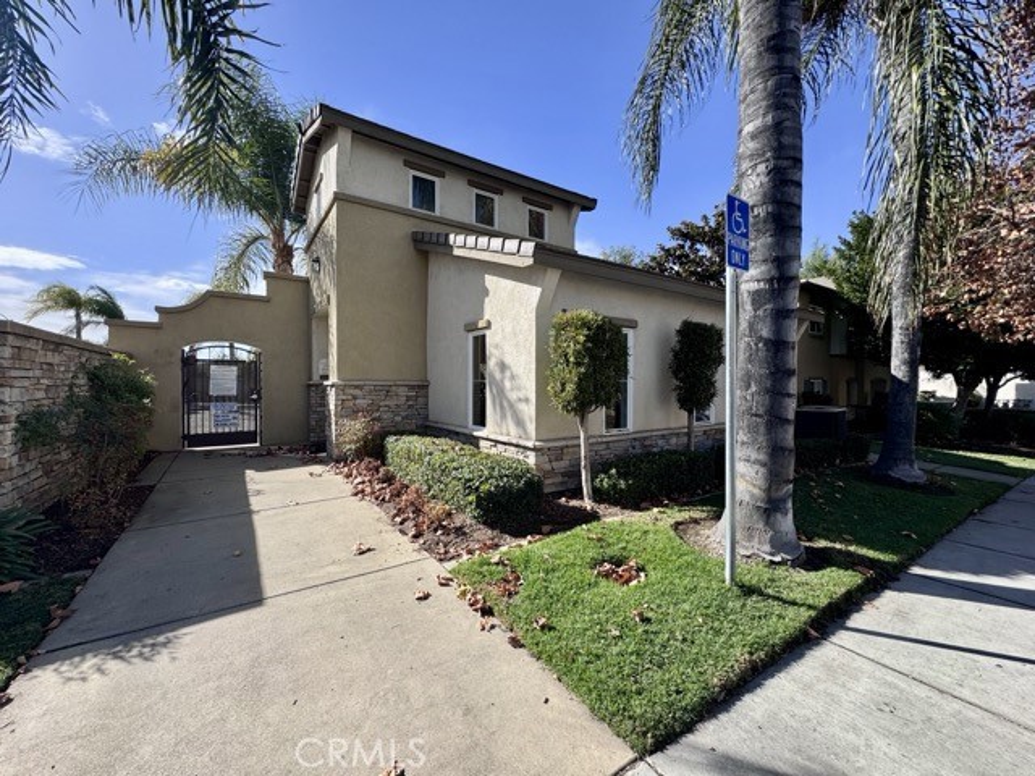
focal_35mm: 14
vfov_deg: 85.7
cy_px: 388
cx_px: 518
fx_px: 419
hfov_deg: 102.1
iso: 50
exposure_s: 1/1094
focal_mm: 2.22
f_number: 2.2
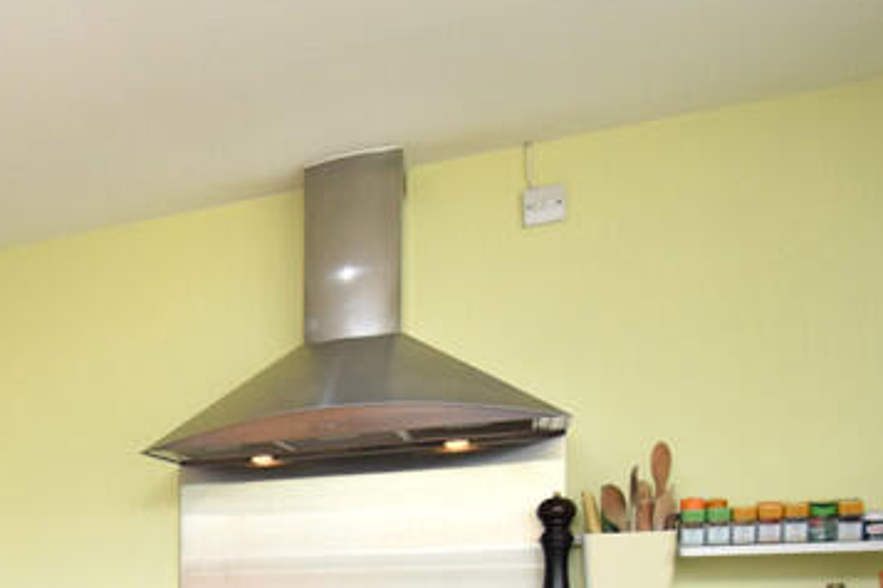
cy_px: 589
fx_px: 1055
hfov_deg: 35.3
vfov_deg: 29.2
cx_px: -190
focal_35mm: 43
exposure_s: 1/160
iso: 800
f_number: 4.5
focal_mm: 10
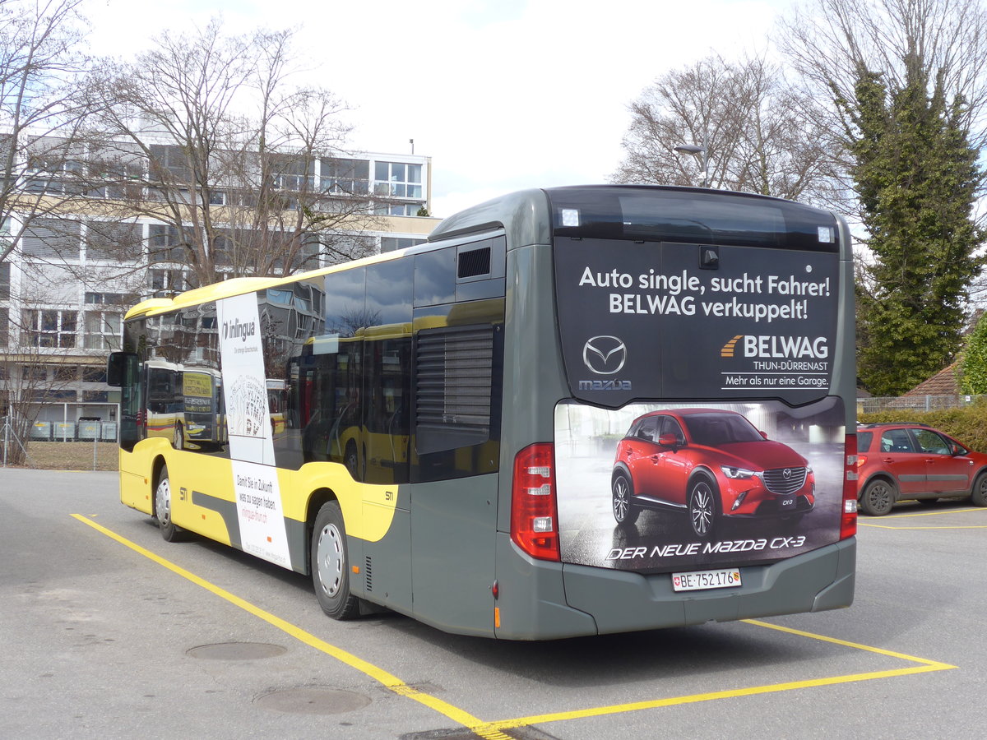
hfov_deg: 41.2
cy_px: 370
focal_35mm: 46
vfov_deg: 31.5
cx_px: 494
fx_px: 1312
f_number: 3
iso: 80
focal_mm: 9.5
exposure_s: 1/500
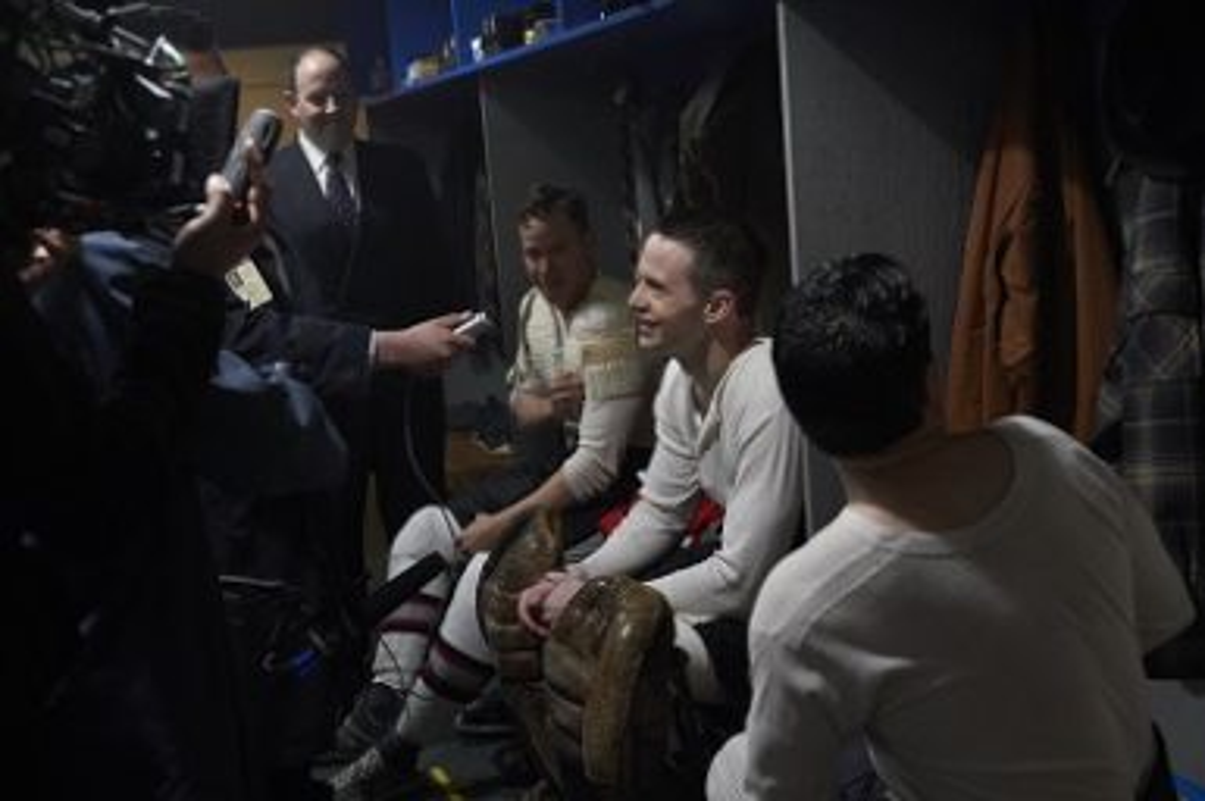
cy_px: 400
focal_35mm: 41
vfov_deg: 32.6
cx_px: 602
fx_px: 1371
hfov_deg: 47.4
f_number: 3.5
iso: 10000
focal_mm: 41
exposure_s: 1/200
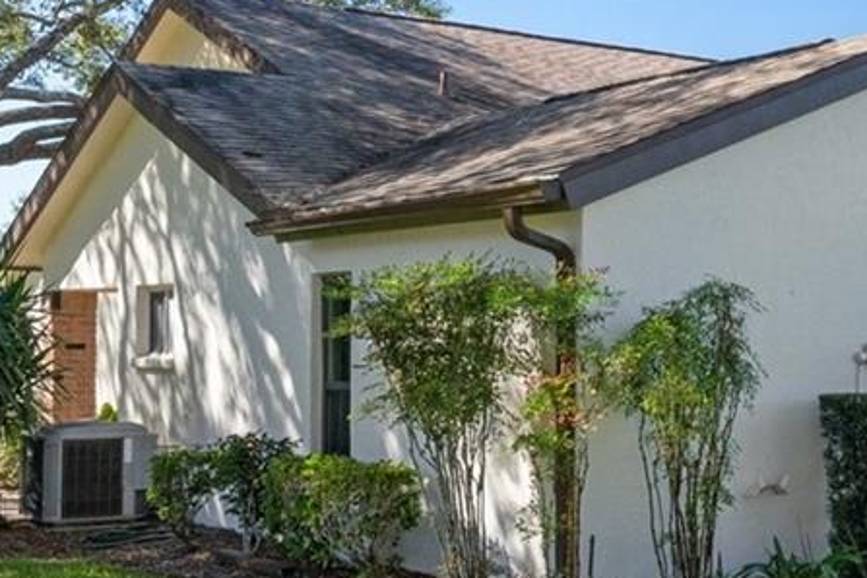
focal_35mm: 70
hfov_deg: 27.0
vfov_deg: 19.5
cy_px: 322
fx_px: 1681
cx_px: 902
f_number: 8
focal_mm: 13
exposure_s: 1/125
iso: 640
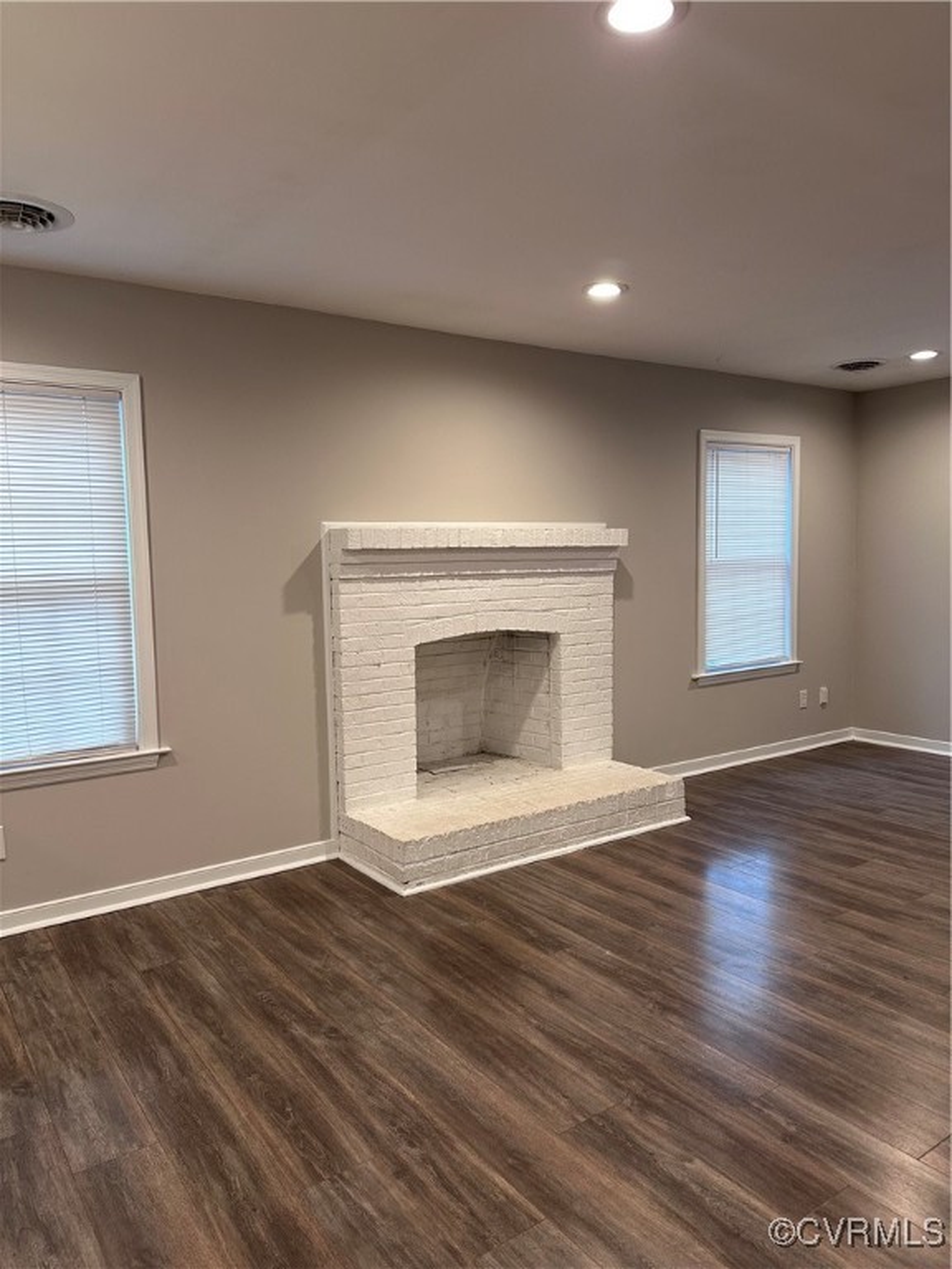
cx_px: 476
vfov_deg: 71.6
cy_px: 634
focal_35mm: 24
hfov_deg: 56.8
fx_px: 880
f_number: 1.78
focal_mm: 6.86
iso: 200
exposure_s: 1/60
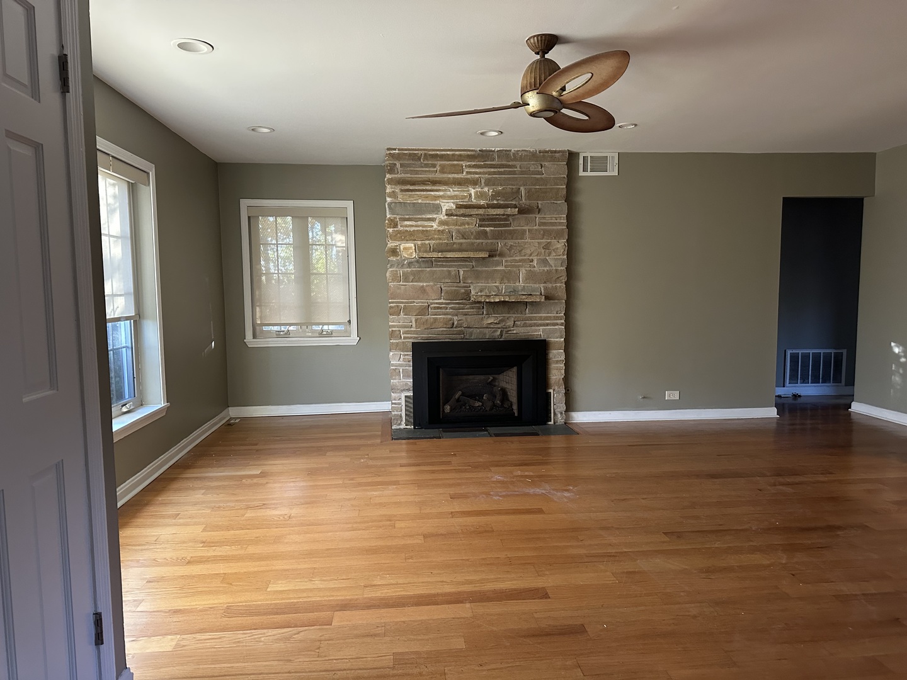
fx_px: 629
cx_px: 454
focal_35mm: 24
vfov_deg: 56.8
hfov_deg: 71.6
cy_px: 340
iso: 500
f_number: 1.78
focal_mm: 6.86
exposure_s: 1/60
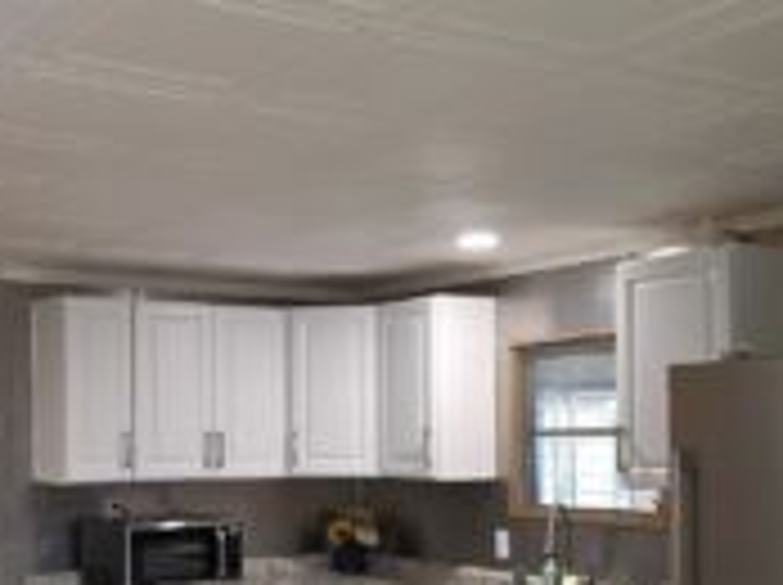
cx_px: 220
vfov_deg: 27.2
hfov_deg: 35.6
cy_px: 423
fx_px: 1197
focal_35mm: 53
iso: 100
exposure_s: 1/40
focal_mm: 6.3
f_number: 1.7
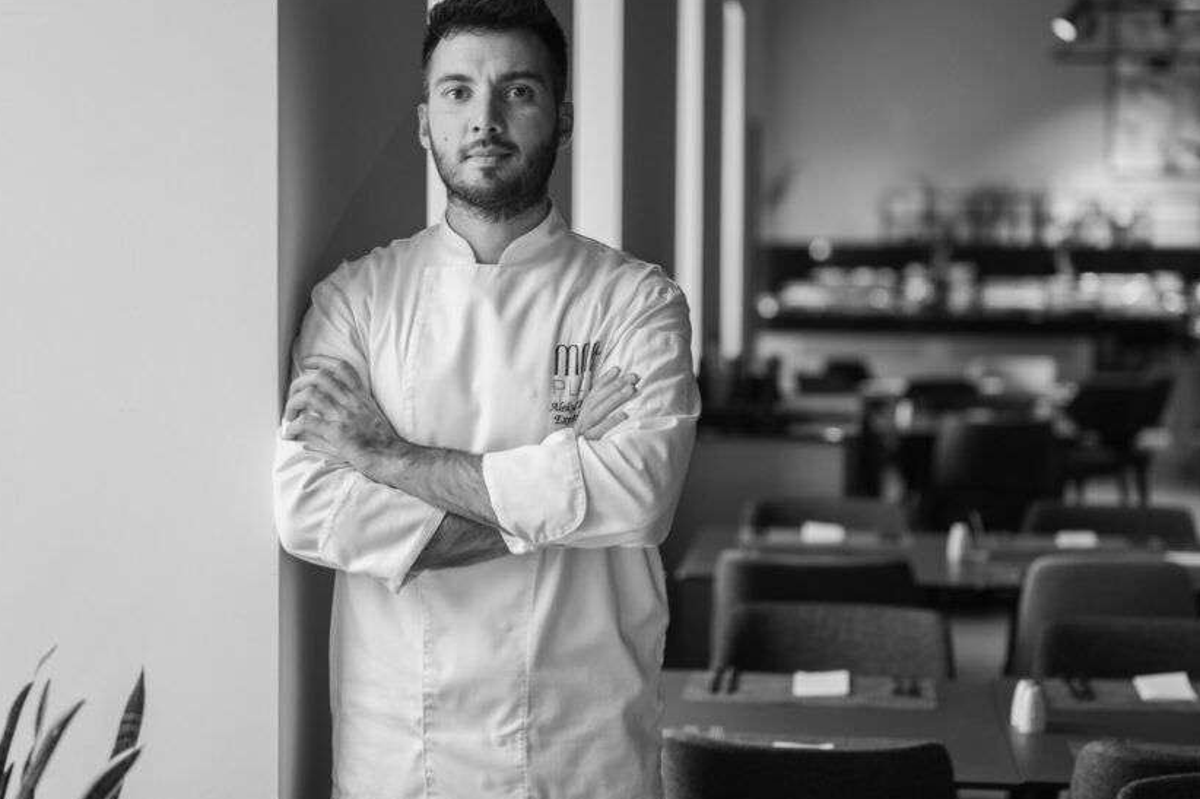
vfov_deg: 18.6
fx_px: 2432
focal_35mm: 73
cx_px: 620
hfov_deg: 27.7
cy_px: 282
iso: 640
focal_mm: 50
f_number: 2
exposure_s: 1/160
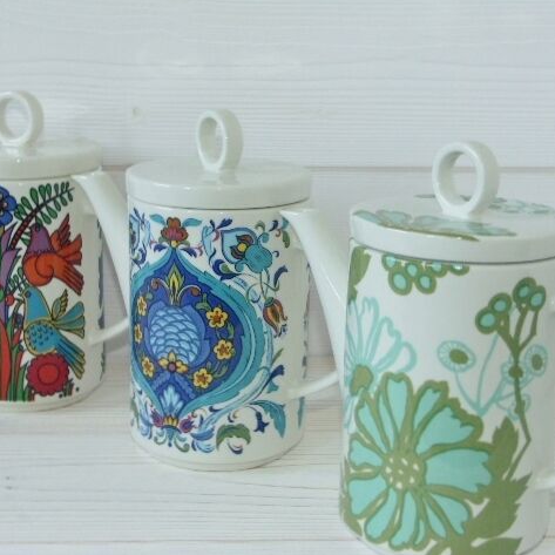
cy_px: 277
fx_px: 1016
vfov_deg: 30.6
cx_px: 262
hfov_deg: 30.6
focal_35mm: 56
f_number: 3.5
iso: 100
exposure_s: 1/100
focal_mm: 12.23
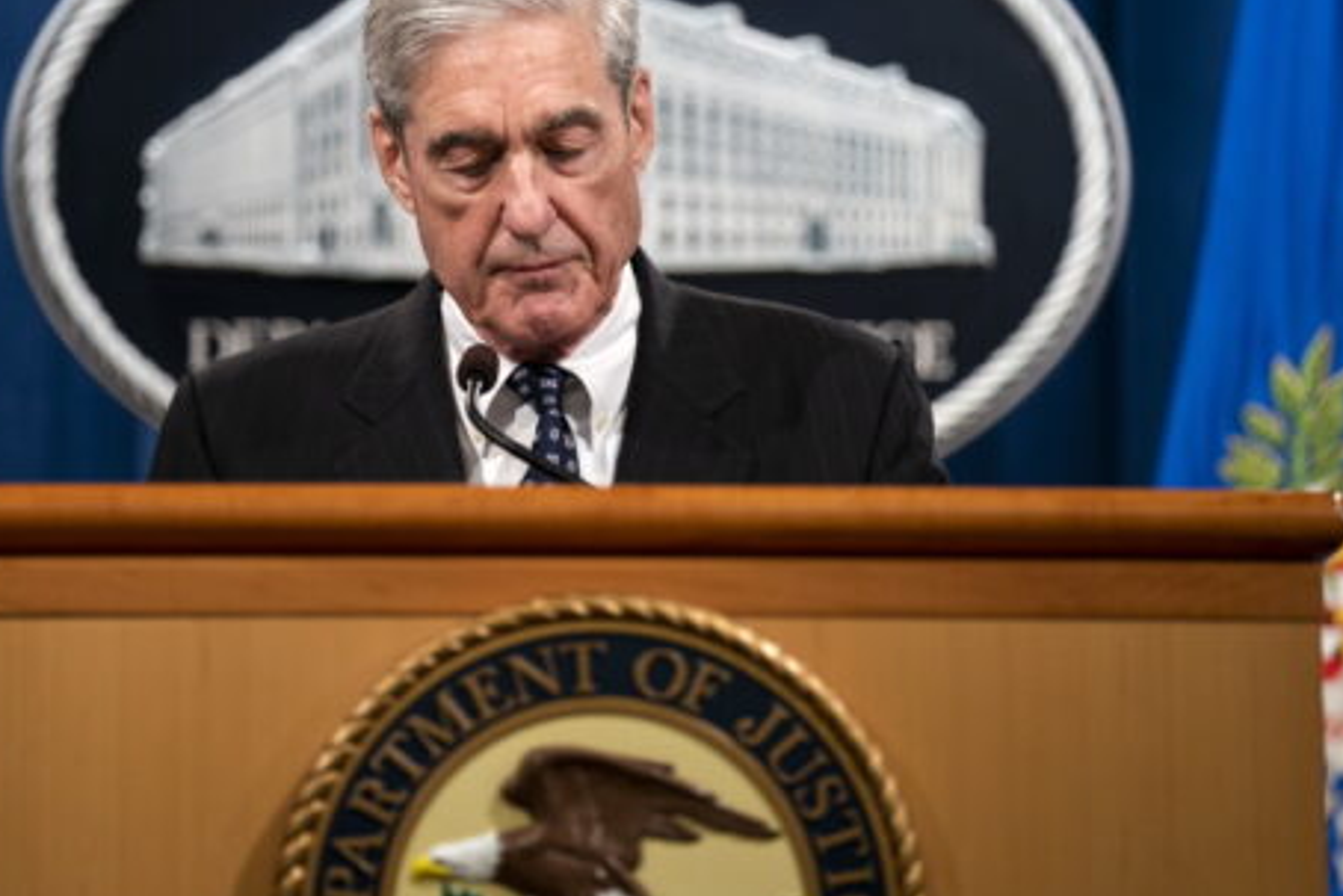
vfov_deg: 5.5
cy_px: 285
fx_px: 9366
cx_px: 571
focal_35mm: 251
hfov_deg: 8.2
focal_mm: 178
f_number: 2.8
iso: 800
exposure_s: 1/200
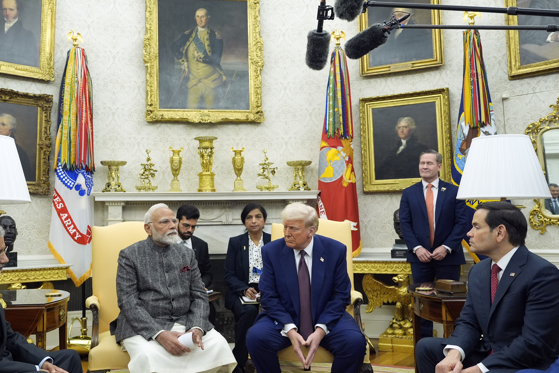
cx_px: 229
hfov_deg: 55.5
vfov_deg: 38.9
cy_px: 174
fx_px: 528
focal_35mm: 34
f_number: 3.5
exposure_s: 1/320
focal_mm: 28
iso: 2500
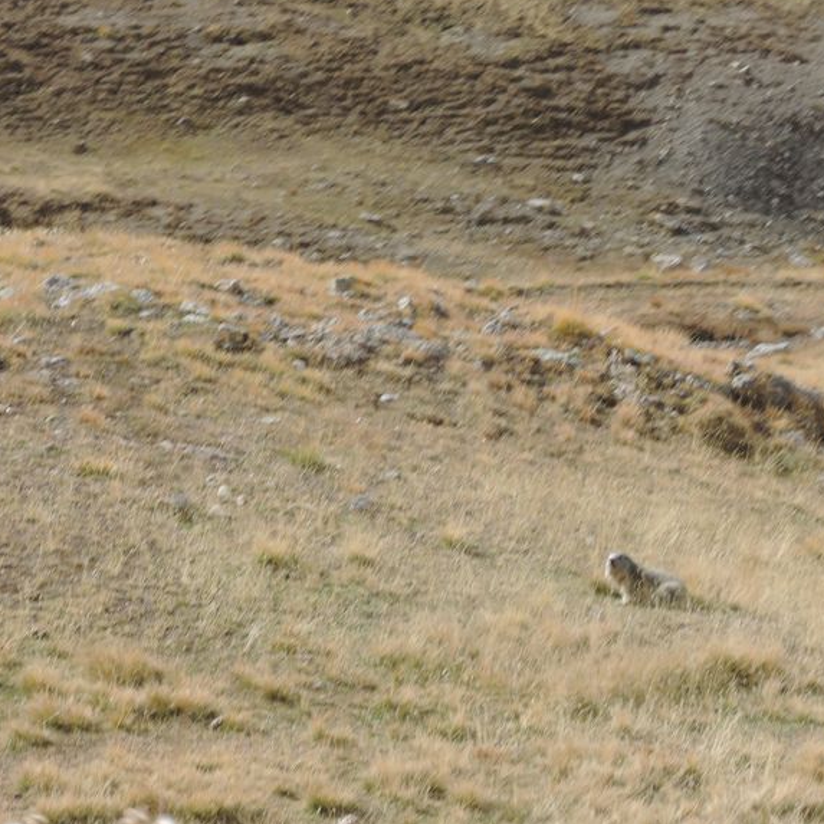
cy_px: 289
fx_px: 4982
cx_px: 479
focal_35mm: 185
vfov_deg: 9.4
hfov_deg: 9.5
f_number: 7.1
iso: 80
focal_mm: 25.5
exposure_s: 1/160
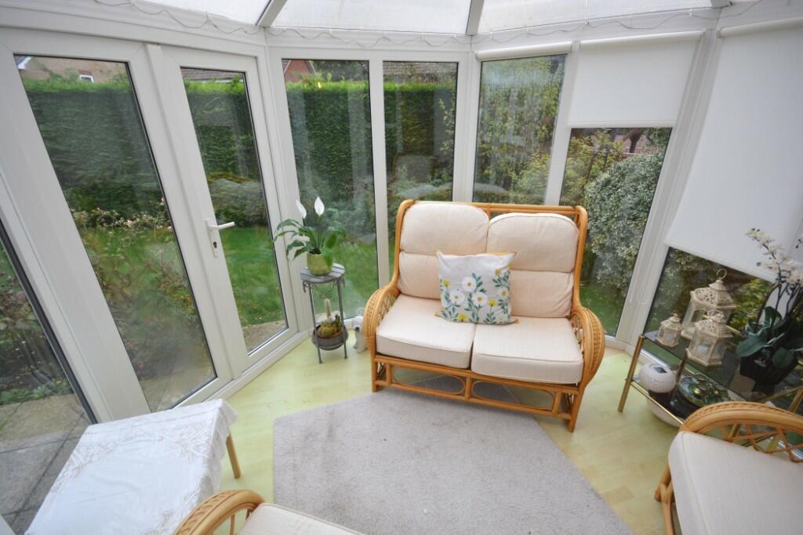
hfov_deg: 100.4
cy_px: 268
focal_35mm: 15
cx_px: 402
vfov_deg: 77.3
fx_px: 335
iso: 400
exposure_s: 1/200
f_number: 8
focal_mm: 10
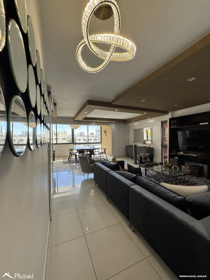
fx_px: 113
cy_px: 140
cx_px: 105
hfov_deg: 85.7
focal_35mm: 14
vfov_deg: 102.1
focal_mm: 2.22
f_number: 2.2
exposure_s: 1/136
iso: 40
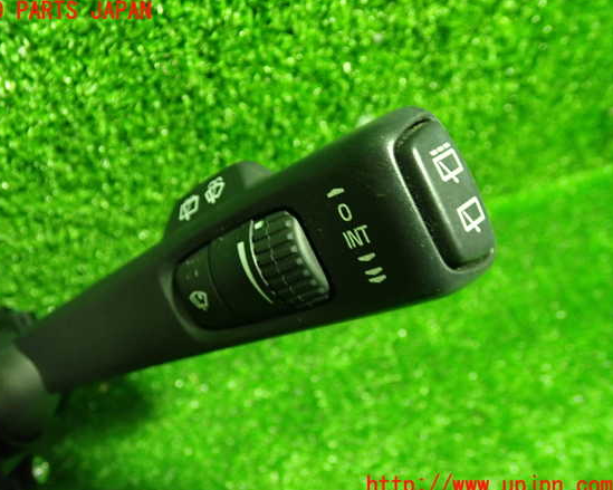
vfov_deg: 45.8
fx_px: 580
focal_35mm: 32
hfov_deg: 55.6
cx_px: 284
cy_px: 249
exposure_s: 1/30
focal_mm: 5.4
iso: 640
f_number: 2.3
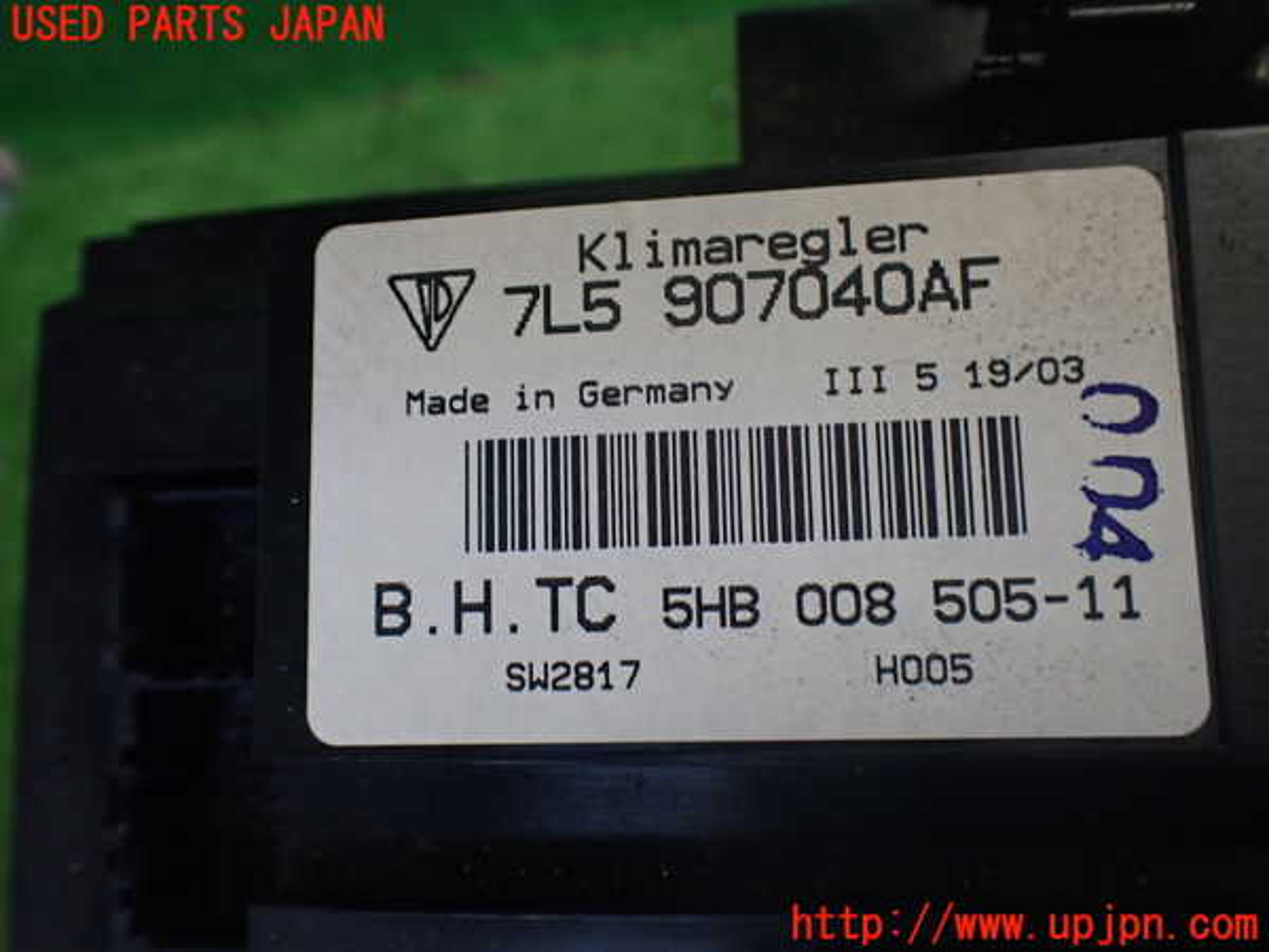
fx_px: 1100
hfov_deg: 60.0
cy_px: 476
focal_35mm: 30
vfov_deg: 46.8
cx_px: 634
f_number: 2.3
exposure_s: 1/125
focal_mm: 5.4
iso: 400
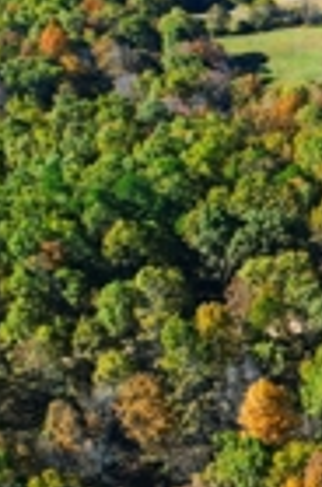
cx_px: 693
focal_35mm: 72
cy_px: 368
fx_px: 971
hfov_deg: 14.6
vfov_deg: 27.7
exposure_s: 1/500
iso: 110
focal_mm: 6.7
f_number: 1.7
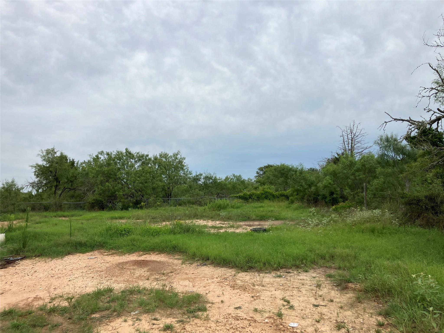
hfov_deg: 63.4
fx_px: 359
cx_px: 222
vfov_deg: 49.7
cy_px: 166
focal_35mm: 28
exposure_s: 1/2433
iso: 32
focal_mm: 3.99
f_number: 1.8
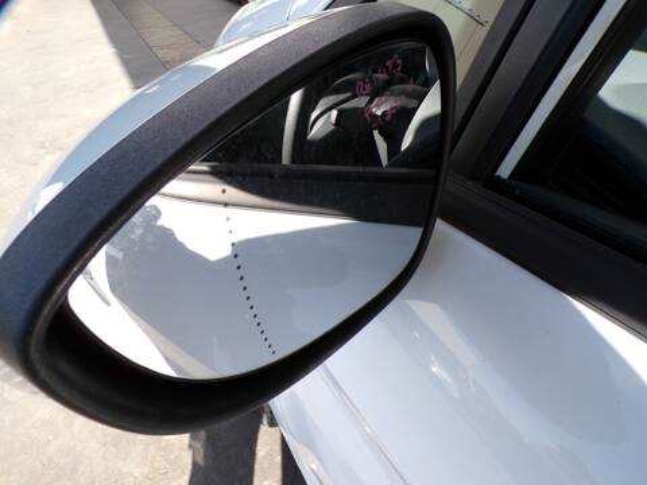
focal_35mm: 24
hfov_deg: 71.6
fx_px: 449
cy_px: 242
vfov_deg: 56.8
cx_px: 324
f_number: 5.8
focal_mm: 4.3
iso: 100
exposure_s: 1/125
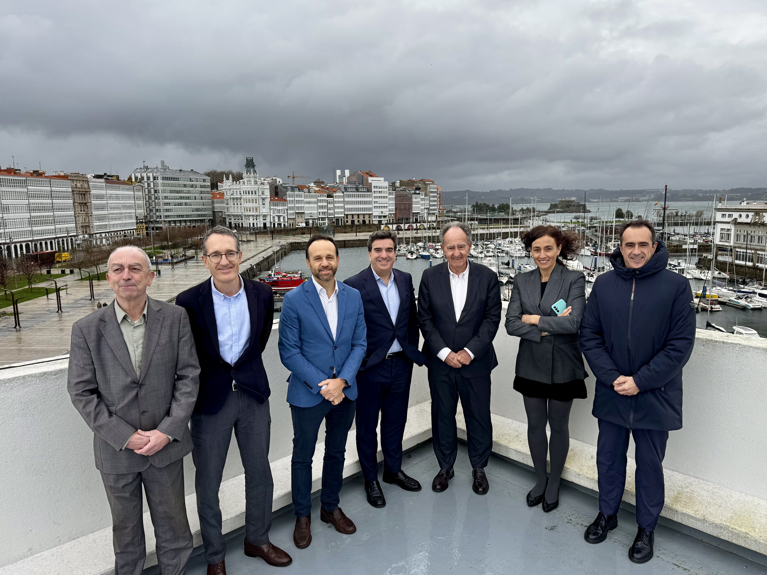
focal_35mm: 25
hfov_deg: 69.4
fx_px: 554
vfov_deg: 54.9
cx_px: 395
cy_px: 290
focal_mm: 6.76
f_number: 1.78
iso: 80
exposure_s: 1/442
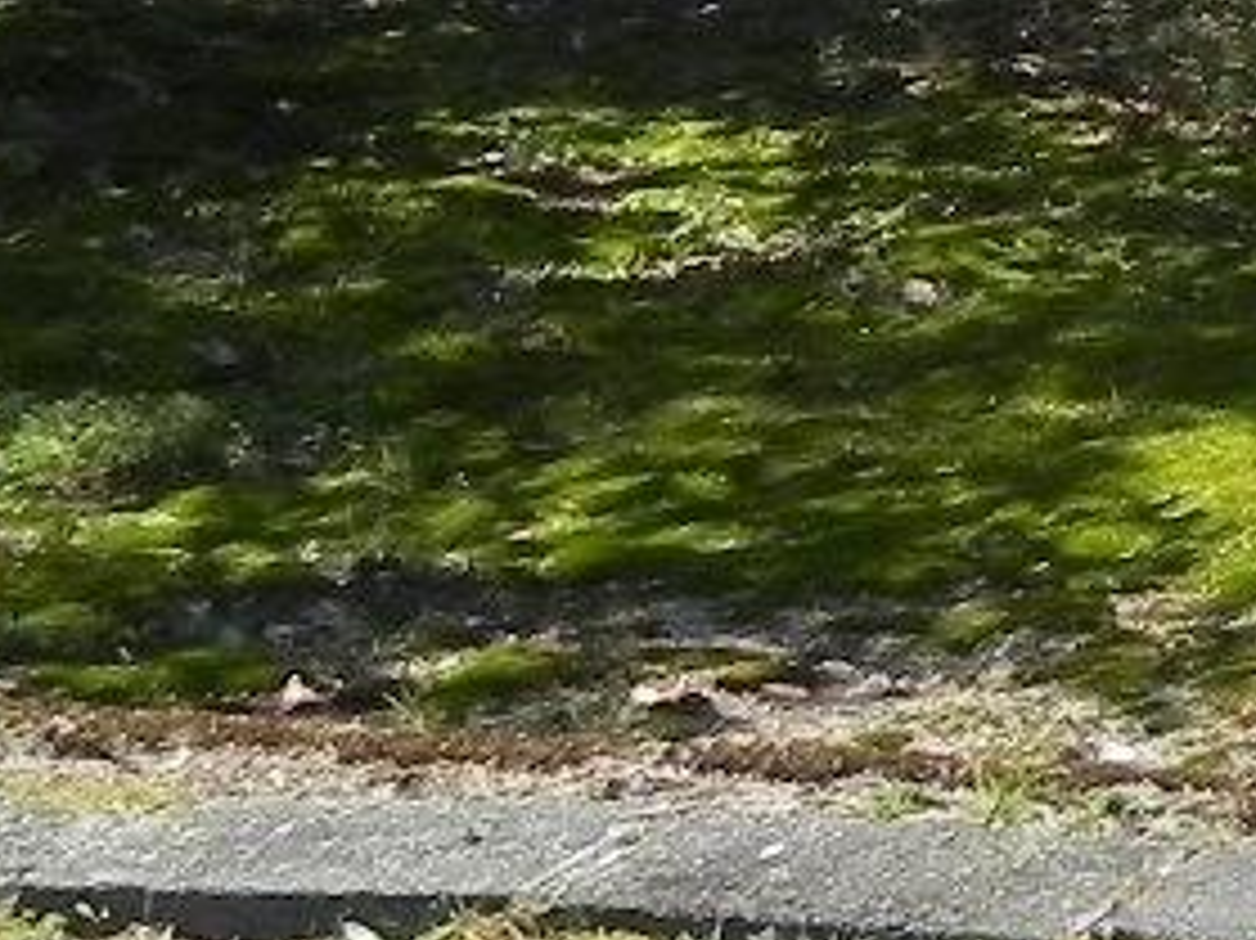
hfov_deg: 11.0
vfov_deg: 9.6
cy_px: -504
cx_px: 3106
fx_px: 5404
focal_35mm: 149
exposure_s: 1/274
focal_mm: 4.6
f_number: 5.6
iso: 160
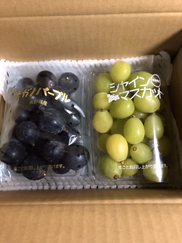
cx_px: 91
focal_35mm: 28
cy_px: 122
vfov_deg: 63.4
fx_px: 196
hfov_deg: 49.7
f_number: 1.8
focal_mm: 3.99
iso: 100
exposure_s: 1/12
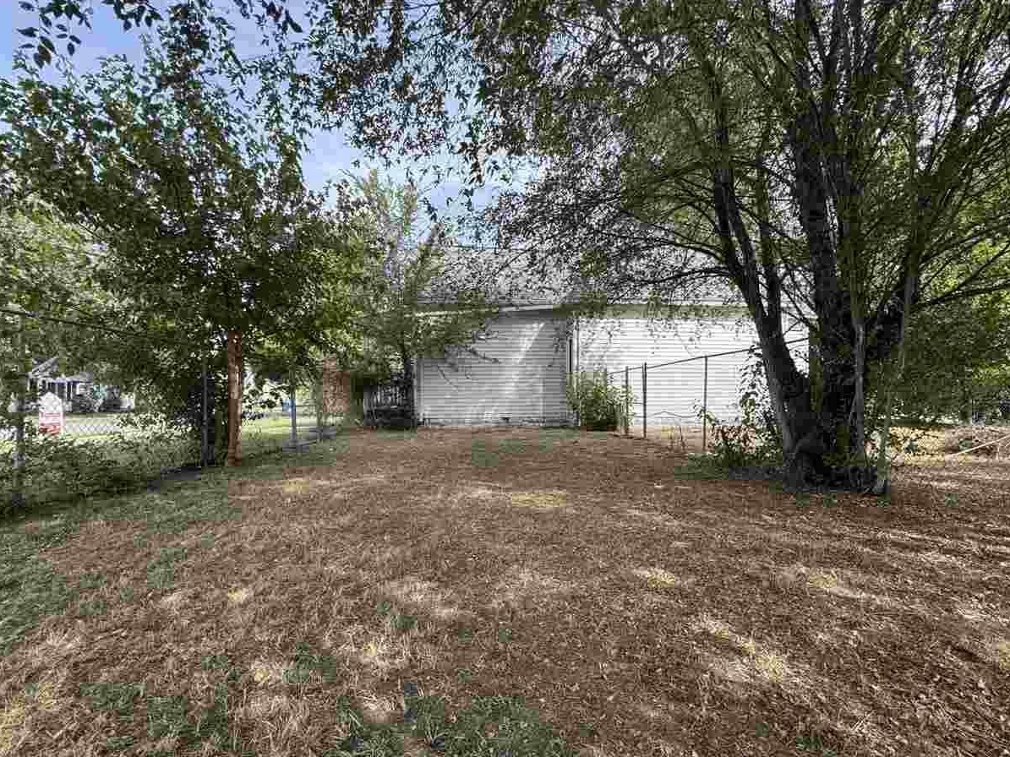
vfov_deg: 81.7
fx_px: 438
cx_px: 539
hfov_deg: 98.0
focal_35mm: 15
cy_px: 399
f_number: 2.2
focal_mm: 2.22
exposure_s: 1/476
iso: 40
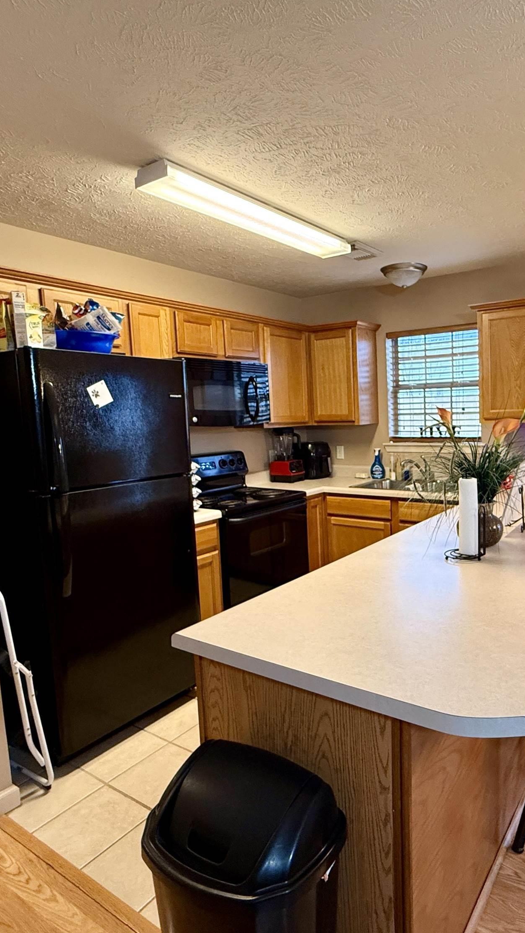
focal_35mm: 21
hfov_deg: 51.9
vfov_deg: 83.8
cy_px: 472
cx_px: 375
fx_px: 520
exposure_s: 1/60
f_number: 2.2
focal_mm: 2.22
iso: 250
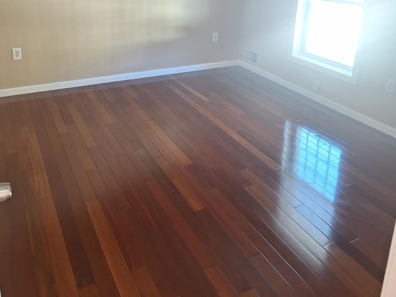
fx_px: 355
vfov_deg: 43.0
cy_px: 52
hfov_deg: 58.3
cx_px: 198
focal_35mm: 31
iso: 100
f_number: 1.8
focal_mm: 5.54
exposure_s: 1/40
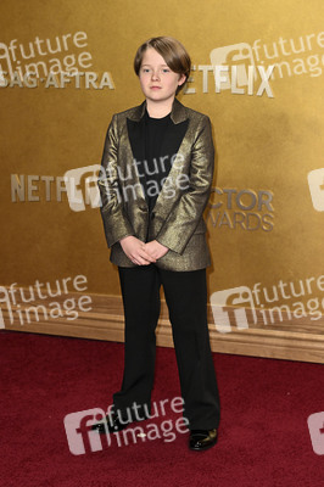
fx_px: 865
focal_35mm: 64
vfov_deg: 31.4
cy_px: 244
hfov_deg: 21.2
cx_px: 162
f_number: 5.6
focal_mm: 64
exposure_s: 1/320
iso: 2500
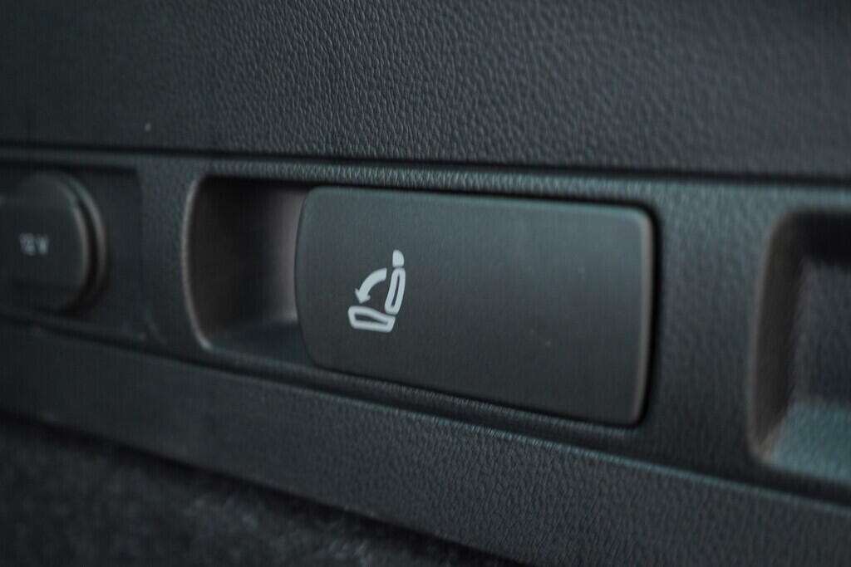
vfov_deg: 36.9
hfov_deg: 53.1
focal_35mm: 36
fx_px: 851
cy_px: 284
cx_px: 426
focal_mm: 24
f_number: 2.8
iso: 500
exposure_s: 1/40
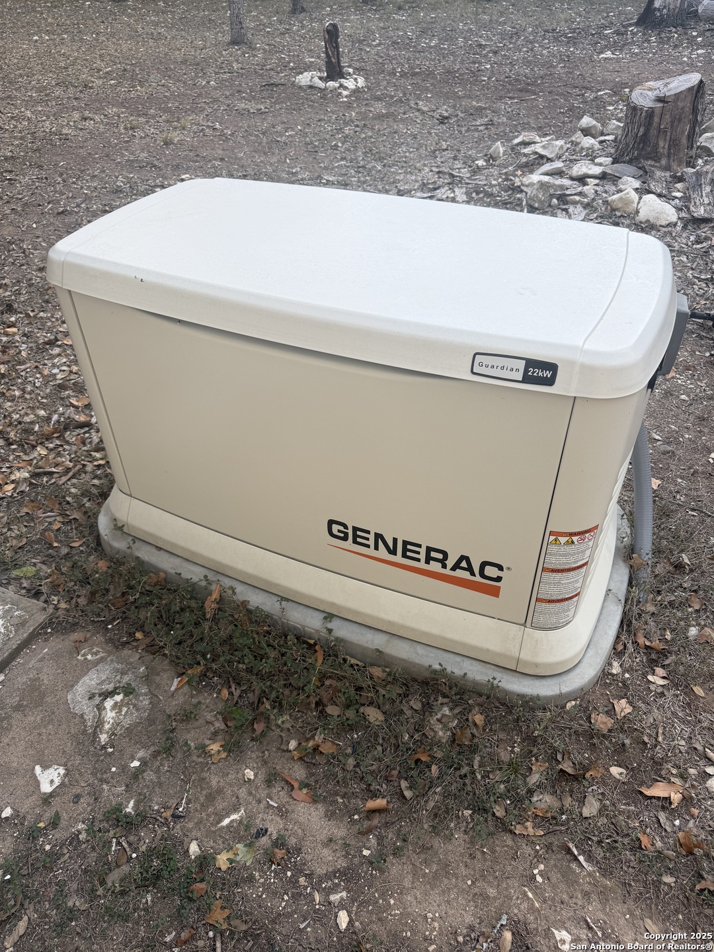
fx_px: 660
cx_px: 357
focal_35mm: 24
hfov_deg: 56.8
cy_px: 476
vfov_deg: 71.6
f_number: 1.78
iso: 64
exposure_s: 1/182
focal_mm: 6.76
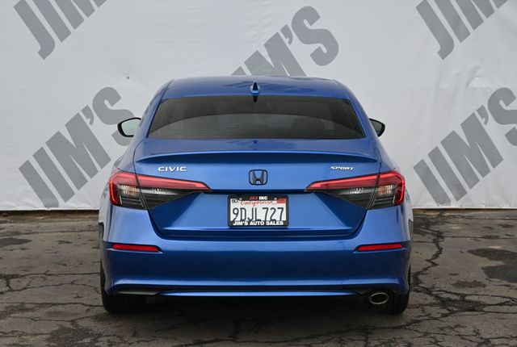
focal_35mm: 64
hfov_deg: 31.1
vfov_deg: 21.2
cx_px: 258
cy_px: 174
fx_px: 928
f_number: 6
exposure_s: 1/125
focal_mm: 43
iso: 1250
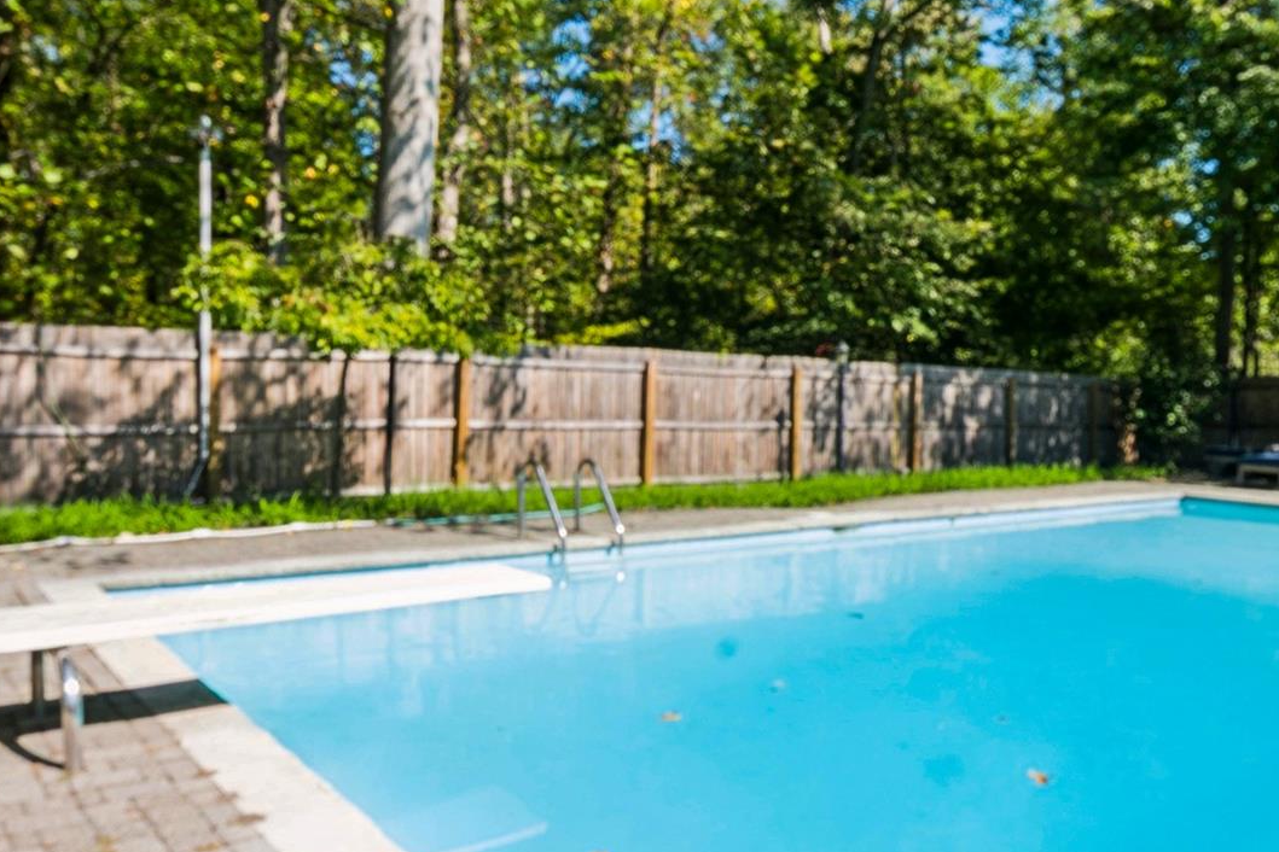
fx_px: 1030
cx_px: 720
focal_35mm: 29
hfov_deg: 63.4
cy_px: 448
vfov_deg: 44.9
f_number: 11
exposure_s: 1/50
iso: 100
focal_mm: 10
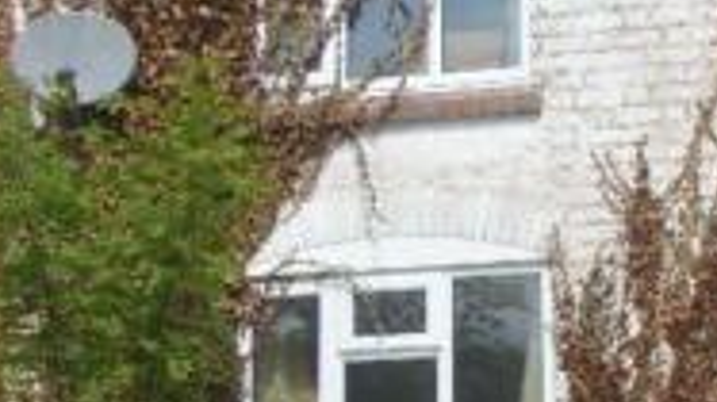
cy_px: 281
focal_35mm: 102
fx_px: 1938
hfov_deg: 20.3
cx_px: 723
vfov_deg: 11.8
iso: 64
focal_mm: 5.5
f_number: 3.2
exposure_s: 1/800
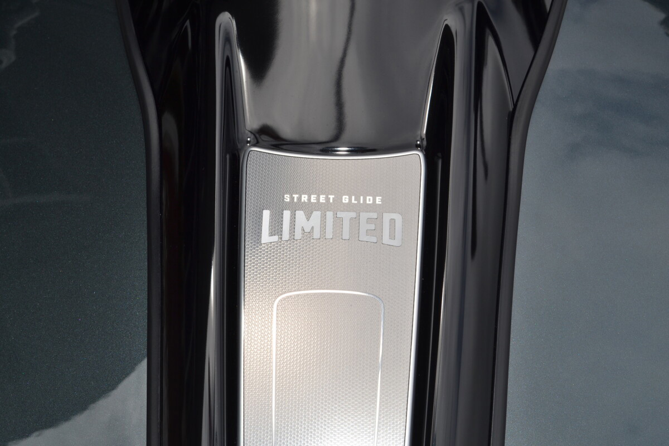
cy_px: 223
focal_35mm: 72
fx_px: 1338
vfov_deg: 18.9
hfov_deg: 28.1
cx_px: 334
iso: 100
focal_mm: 48
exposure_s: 1/200
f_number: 11
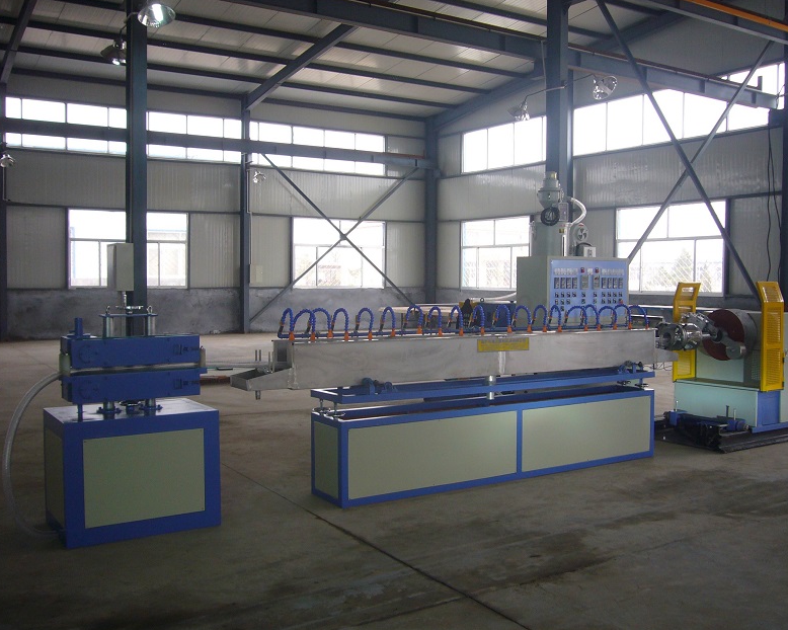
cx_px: 399
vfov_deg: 42.2
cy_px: 313
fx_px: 816
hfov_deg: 51.5
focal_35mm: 35
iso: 80
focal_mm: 5.4
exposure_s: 1/40
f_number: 3
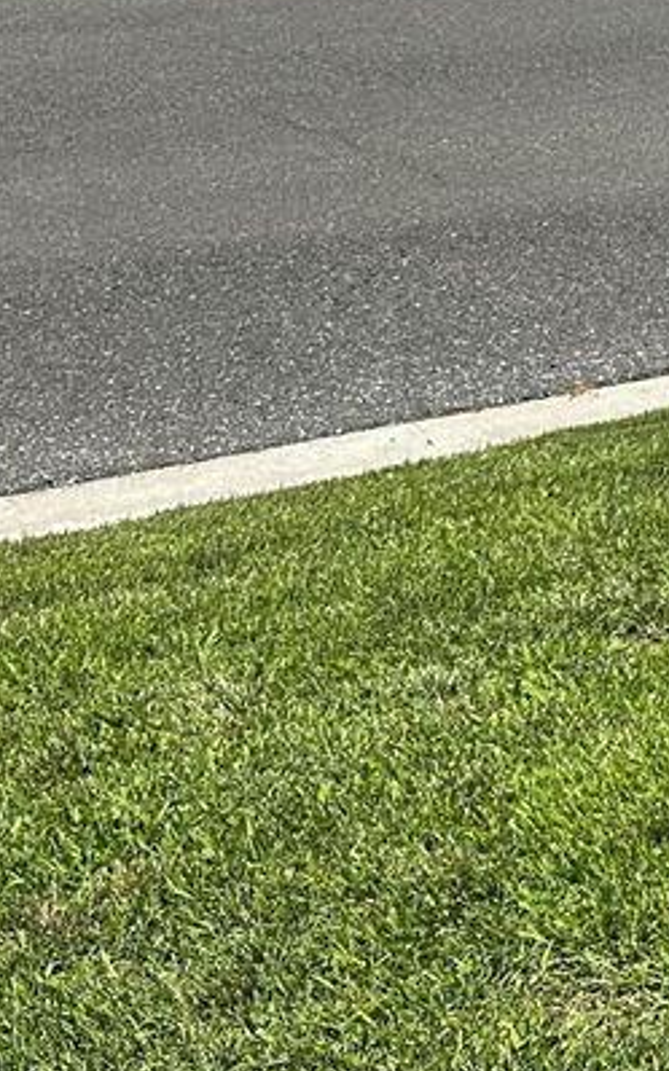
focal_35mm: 87
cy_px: 134
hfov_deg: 13.6
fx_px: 2541
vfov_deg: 23.3
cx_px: 1162
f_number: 1.78
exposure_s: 1/4016
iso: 80
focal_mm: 6.86
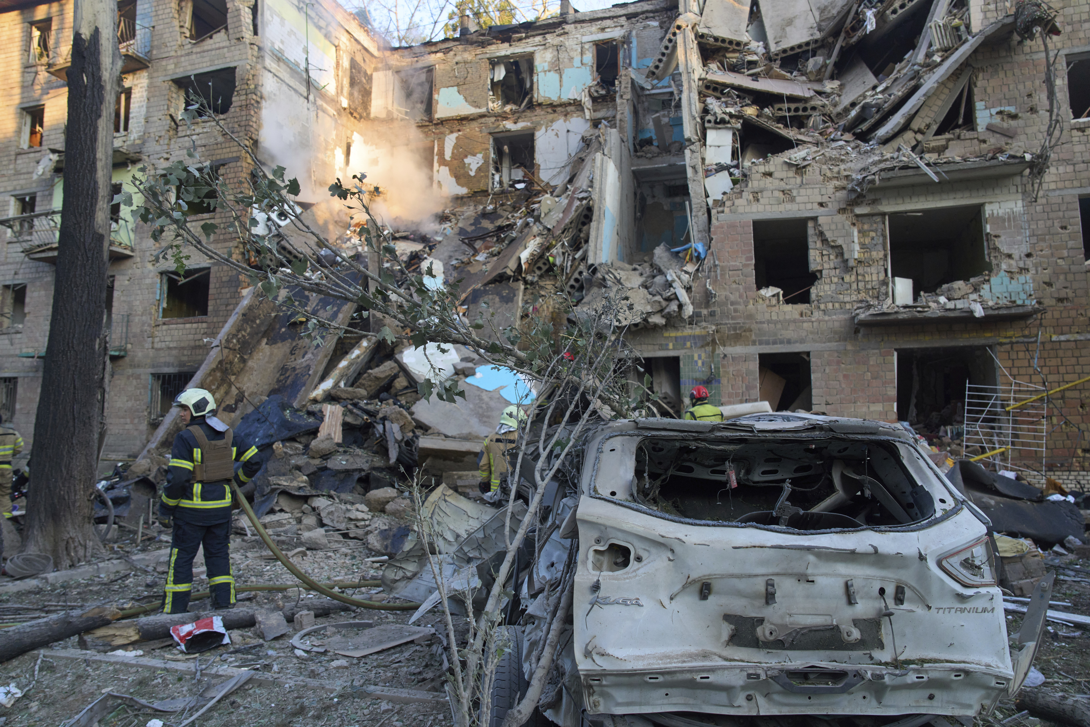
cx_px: 545
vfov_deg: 53.1
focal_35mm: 24
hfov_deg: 73.7
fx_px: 727
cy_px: 364
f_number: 4
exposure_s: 1/640
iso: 1600
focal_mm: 24
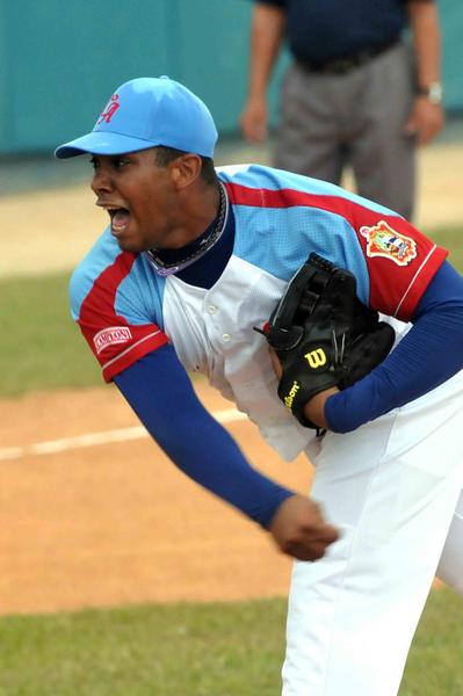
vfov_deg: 4.6
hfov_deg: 3.0
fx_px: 8696
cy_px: 348
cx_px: 232
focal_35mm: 450
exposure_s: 1/500
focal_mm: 300
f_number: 6.3
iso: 800
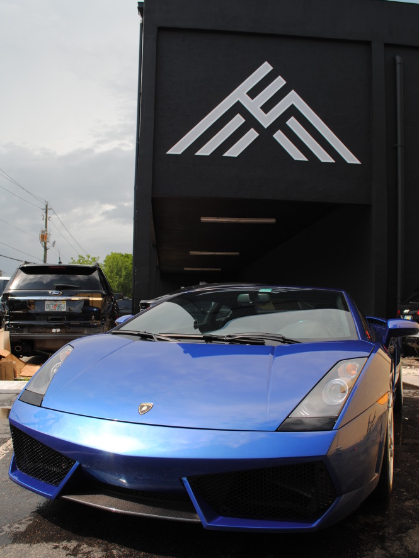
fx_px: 484
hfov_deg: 46.8
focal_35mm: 30
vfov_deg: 59.9
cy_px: 287
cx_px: 204
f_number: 7.1
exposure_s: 1/200
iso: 100
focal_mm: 18
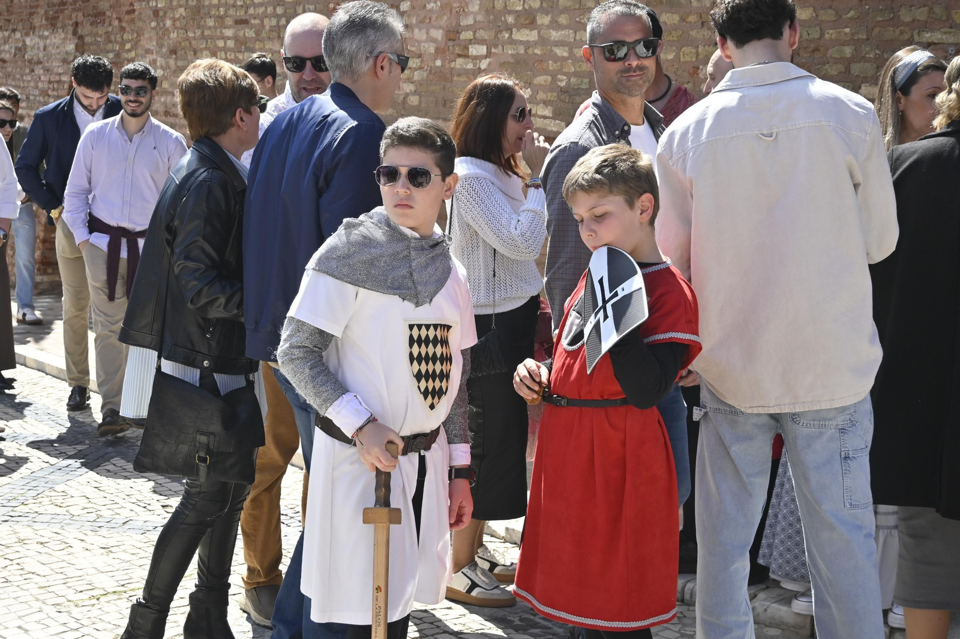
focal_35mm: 57
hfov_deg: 35.1
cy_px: 320
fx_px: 1520
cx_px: 480
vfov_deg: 23.8
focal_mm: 38
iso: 400
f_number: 6.3
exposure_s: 1/800
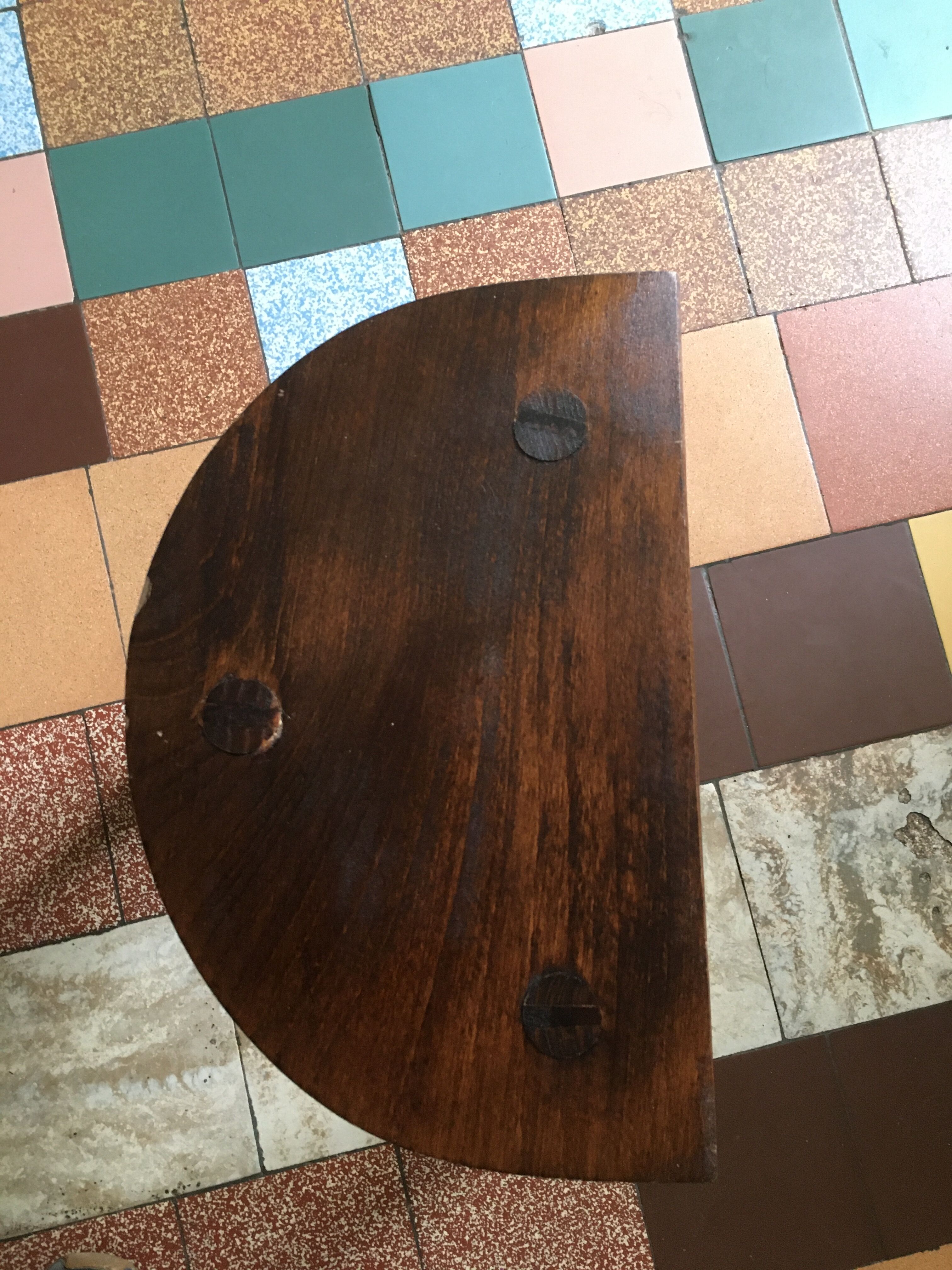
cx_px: 476
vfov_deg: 61.7
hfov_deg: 48.2
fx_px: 1063
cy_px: 635
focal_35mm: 29
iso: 200
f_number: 2.2
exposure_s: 1/20
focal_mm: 4.15
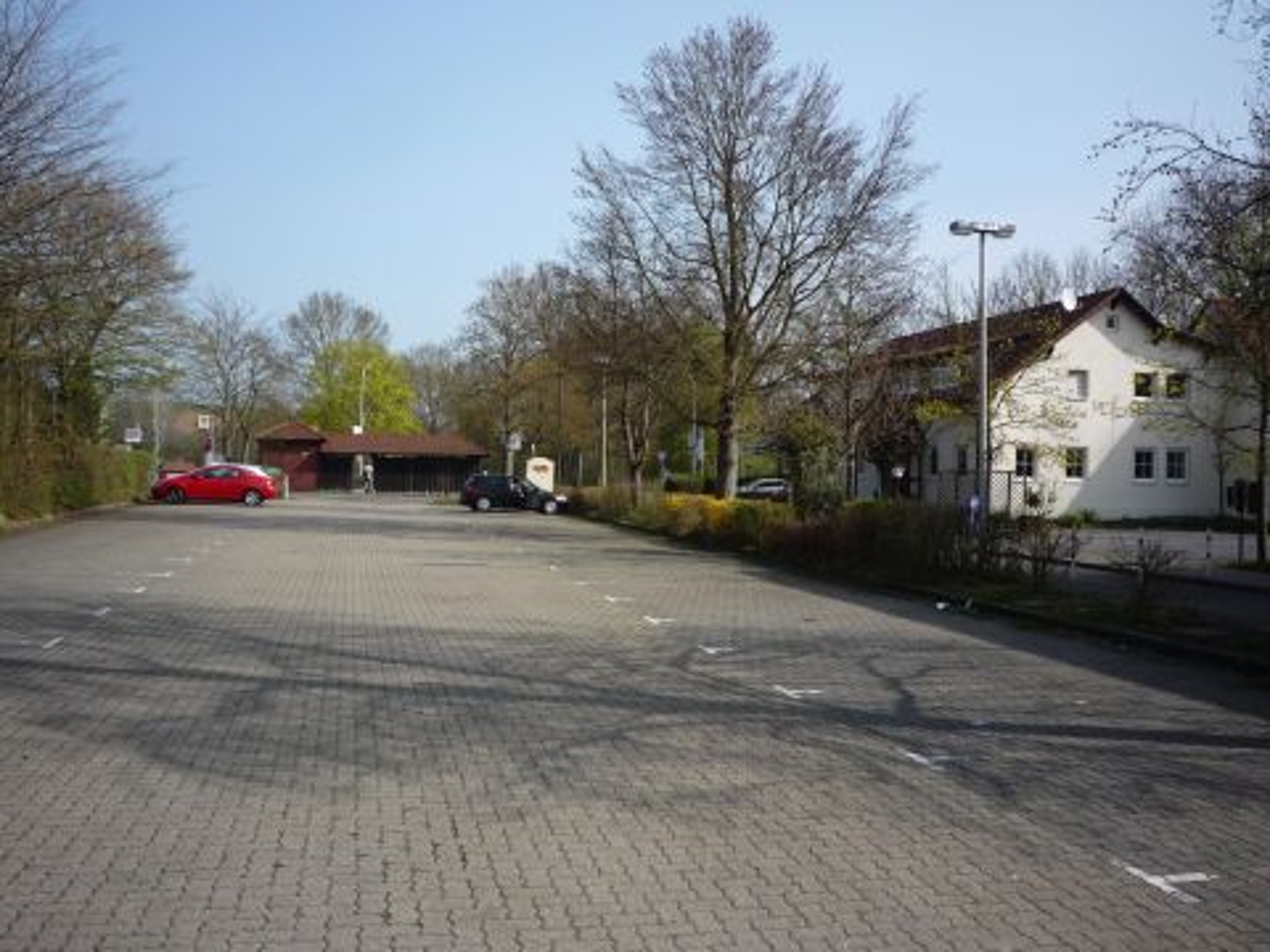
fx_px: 1174
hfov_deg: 56.8
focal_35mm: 32
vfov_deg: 44.2
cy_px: 476
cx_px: 635
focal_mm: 5.2
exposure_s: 1/400
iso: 100
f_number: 4.5
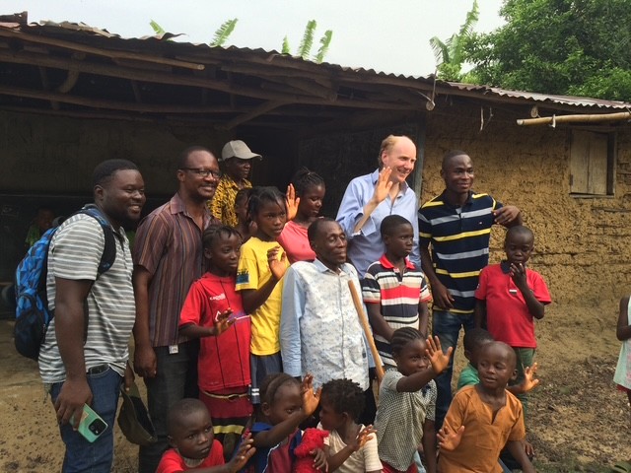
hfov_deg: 61.7
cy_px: 236
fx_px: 529
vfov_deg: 48.2
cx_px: 316
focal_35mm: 29
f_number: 2.2
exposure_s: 1/366
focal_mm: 4.15
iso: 32
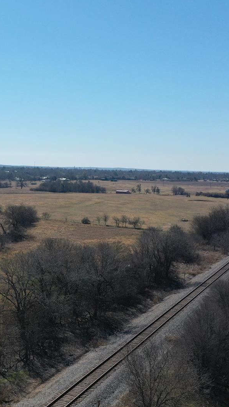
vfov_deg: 36.5
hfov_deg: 20.1
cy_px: 167
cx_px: -29
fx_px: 615
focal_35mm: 57
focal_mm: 10.26
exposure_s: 1/1250
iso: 100
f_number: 4.5
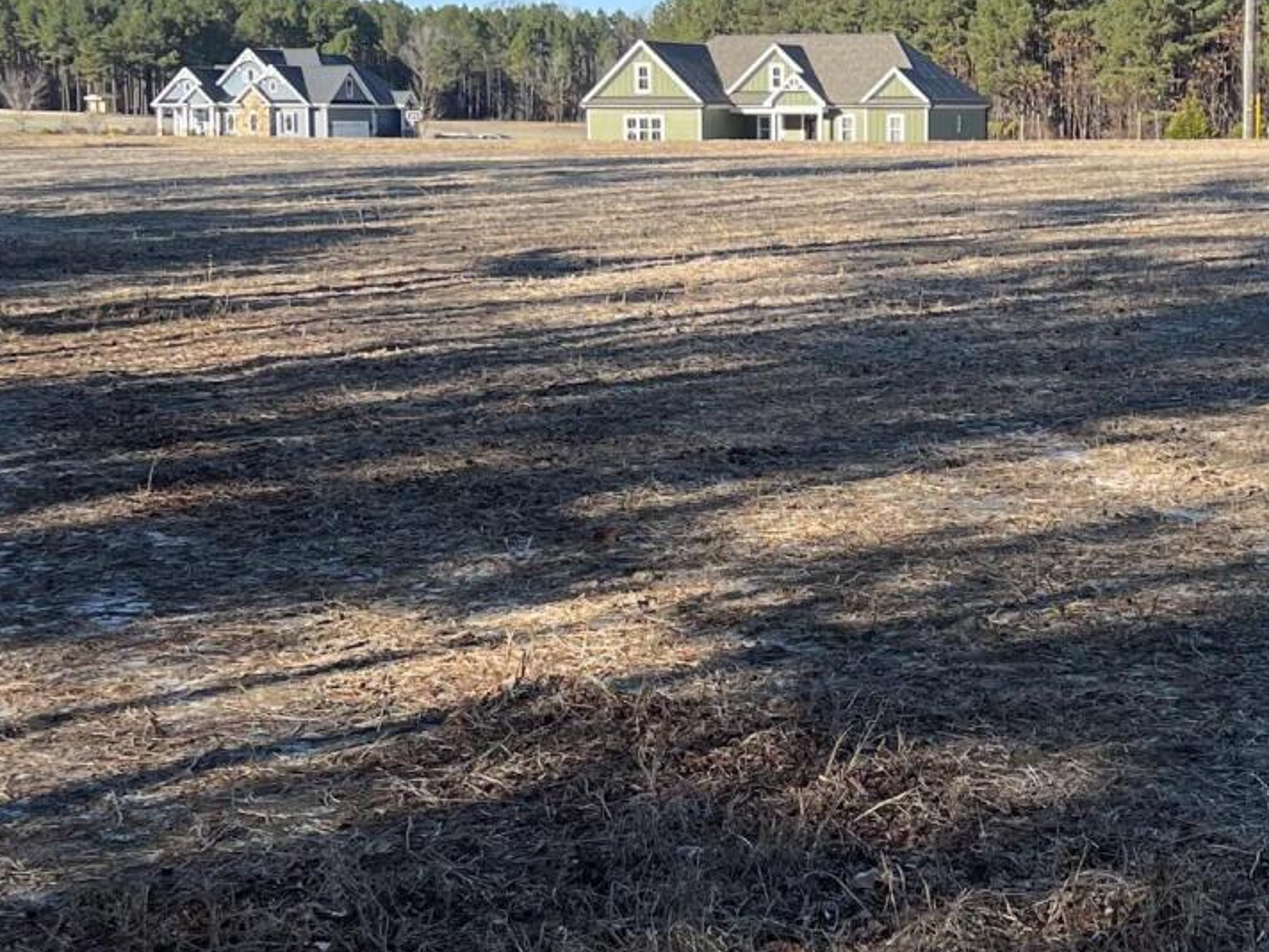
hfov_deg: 26.5
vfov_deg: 20.1
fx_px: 2676
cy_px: 378
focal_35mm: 73
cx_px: 839
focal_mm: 5.7
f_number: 1.5
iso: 50
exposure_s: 1/2841
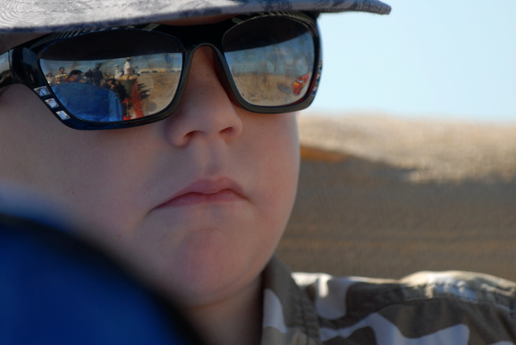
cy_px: 118
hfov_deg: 4.4
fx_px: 6715
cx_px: 193
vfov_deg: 2.9
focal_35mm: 468
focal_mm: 200
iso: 100
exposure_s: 1/640
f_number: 3.5
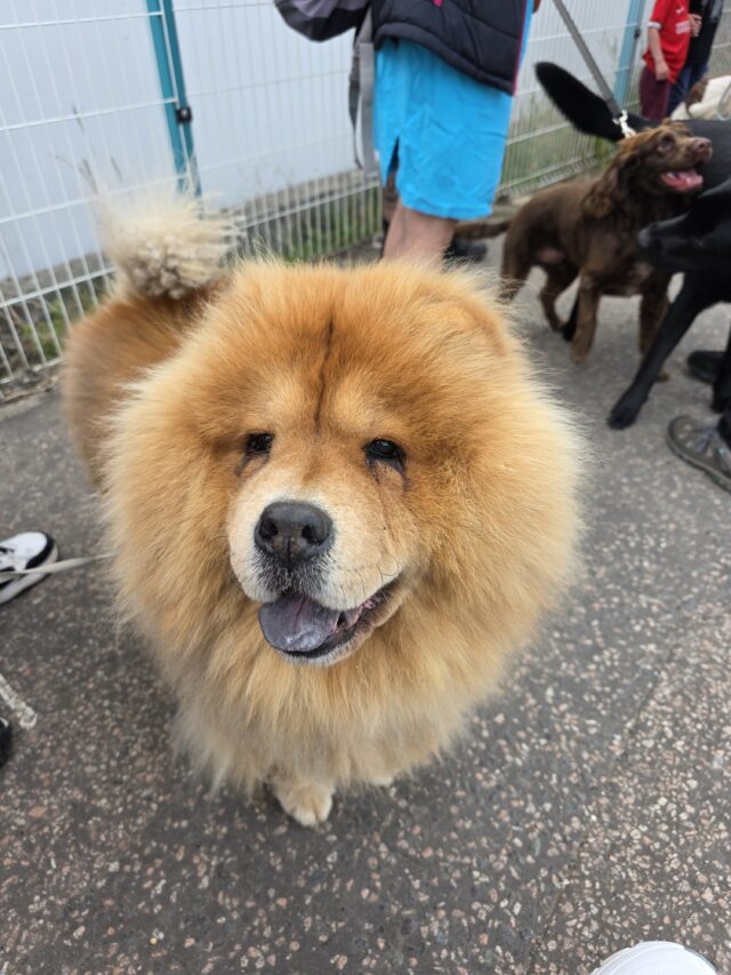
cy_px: 488
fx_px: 647
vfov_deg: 73.9
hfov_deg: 58.9
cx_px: 366
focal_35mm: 23
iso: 40
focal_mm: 6.3
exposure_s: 1/180
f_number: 1.7
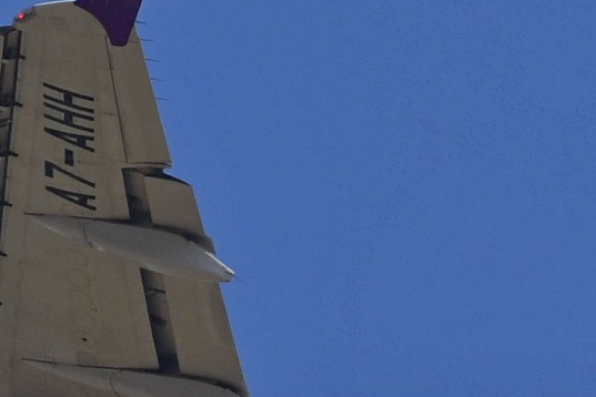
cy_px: 480
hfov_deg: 1.5
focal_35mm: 1340
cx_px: -234
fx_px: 22183
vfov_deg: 1.0
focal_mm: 300
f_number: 11
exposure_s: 1/1000
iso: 125
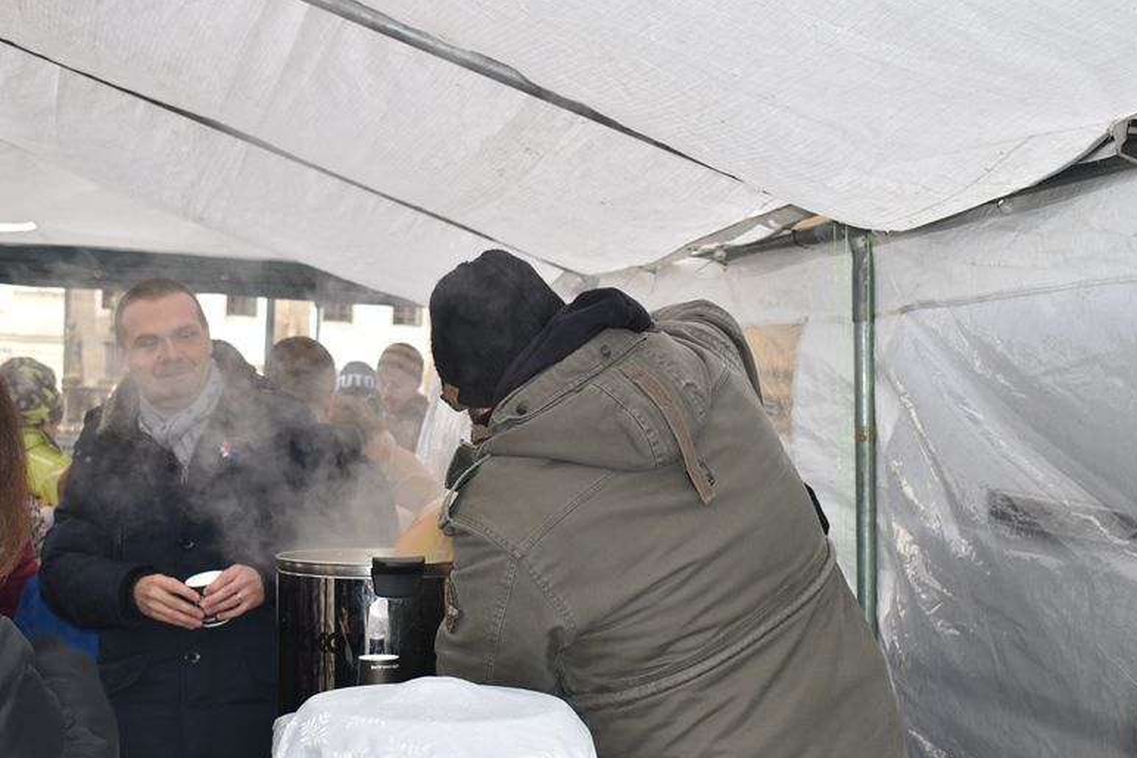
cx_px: 483
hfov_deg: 32.5
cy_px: 428
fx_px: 1948
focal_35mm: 62
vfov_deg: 22.0
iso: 140
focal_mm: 31
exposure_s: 1/60
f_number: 4.2
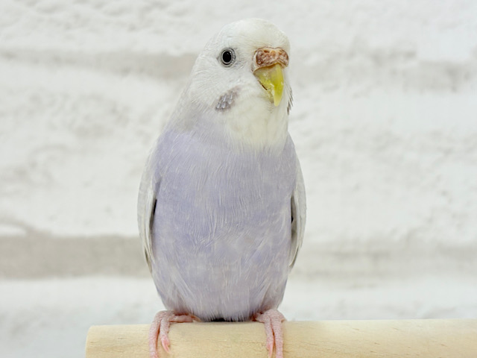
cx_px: 238
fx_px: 717
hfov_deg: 36.8
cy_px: 179
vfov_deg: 28.0
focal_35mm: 52
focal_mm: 5.96
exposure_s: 1/50
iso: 40
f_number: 1.6
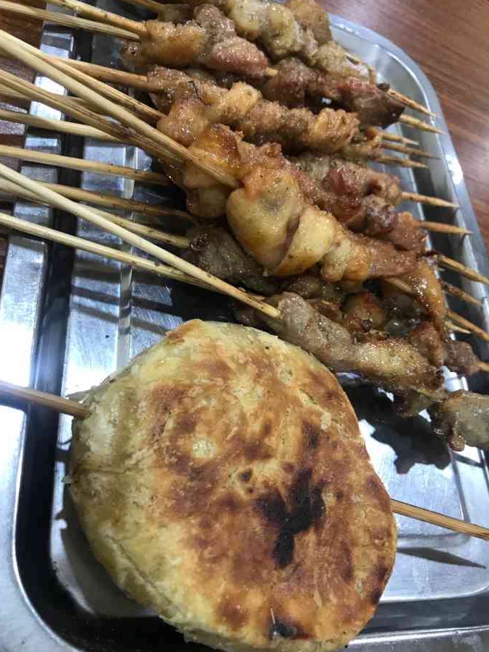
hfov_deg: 48.2
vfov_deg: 61.7
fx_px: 546
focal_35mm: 29
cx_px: 238
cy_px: 322
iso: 40
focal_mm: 3.99
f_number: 1.8
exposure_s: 1/17
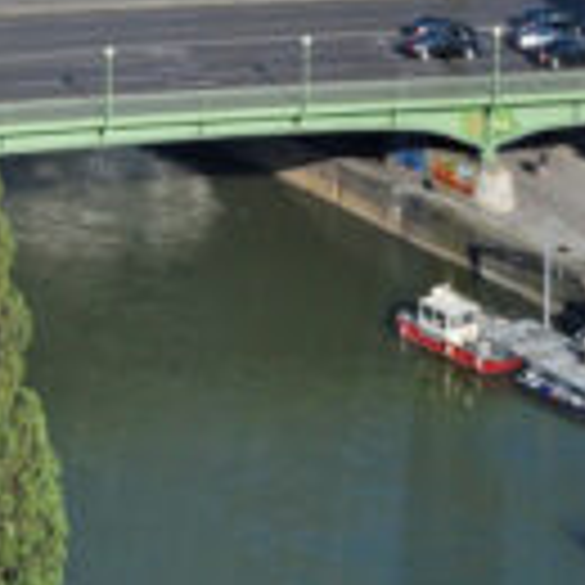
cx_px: 108
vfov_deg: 8.8
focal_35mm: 191
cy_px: -410
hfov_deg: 9.1
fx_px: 3652
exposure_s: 1/320
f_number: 10
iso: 200
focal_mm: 28
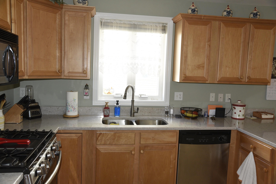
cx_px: 138
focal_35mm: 31
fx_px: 238
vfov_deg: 42.4
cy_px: 92
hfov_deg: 60.3
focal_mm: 31
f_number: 5.6
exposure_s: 1/125
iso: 1000
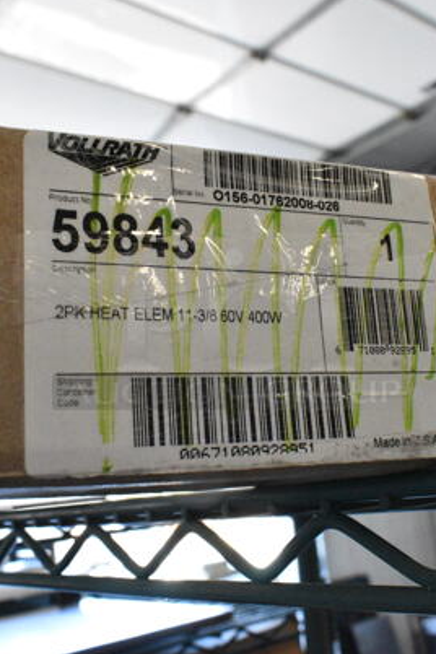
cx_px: 234
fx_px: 745
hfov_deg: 32.6
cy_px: 324
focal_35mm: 41
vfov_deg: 47.4
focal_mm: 18
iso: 6400
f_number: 9
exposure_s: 1/320
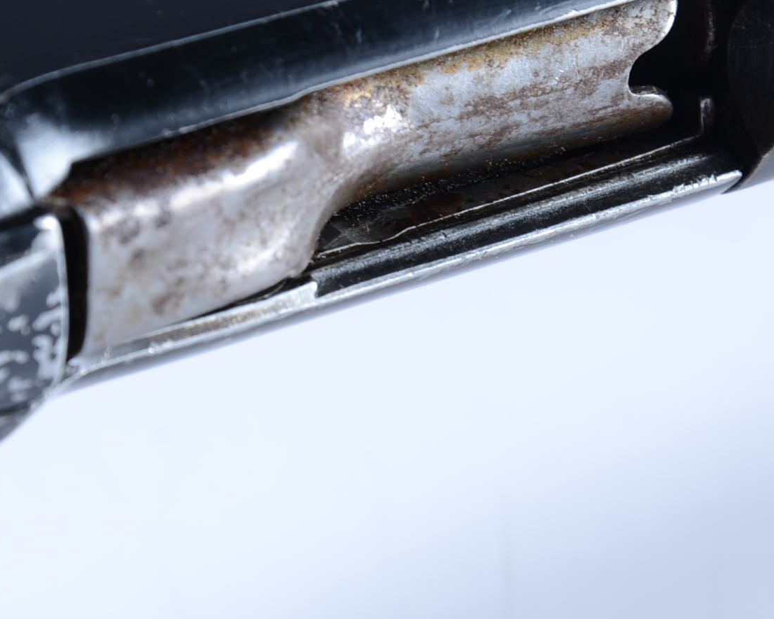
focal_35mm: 288
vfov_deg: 5.4
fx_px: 6598
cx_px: 416
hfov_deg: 6.7
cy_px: 167
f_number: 9
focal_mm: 92
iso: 100
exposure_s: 1/100
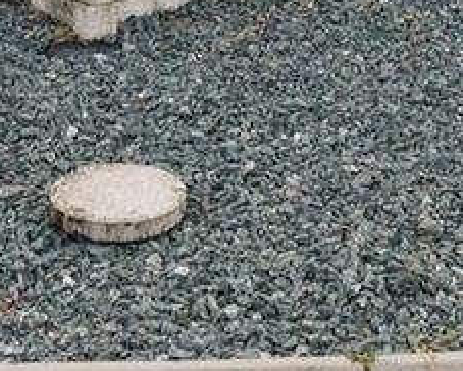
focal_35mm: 119
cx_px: 385
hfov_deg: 16.0
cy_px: -426
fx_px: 1632
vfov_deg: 11.4
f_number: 8
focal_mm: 12
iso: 640
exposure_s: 1/320
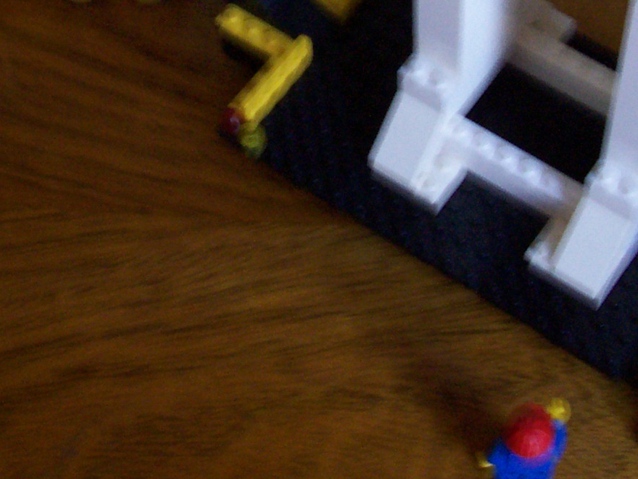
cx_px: 318
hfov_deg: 22.0
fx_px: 1640
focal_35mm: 89
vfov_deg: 16.4
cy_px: 41
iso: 160
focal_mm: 5.6
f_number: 2.7
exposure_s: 1/11.3
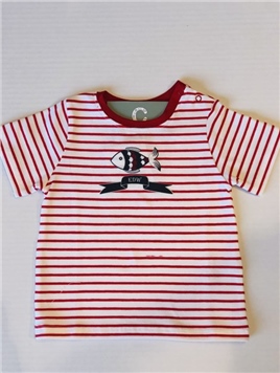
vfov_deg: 33.7
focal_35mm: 57
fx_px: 613
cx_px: 140
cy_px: 186
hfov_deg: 25.7
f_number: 2.8
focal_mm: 6.6
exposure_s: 1/30
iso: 40
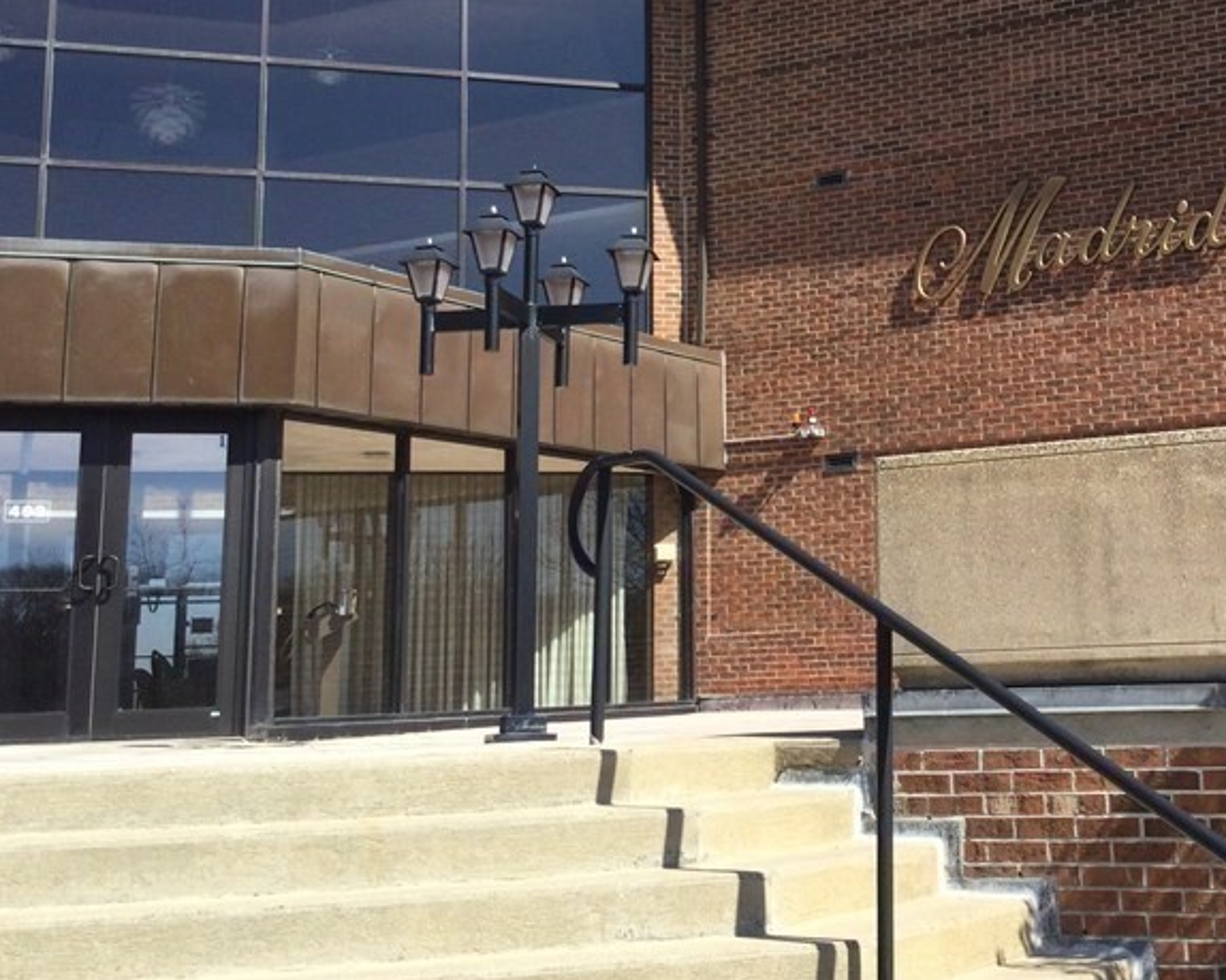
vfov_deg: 27.9
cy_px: 305
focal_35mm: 54
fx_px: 1959
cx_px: 938
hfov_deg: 34.0
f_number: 2.4
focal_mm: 3.3
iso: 25
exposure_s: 1/806
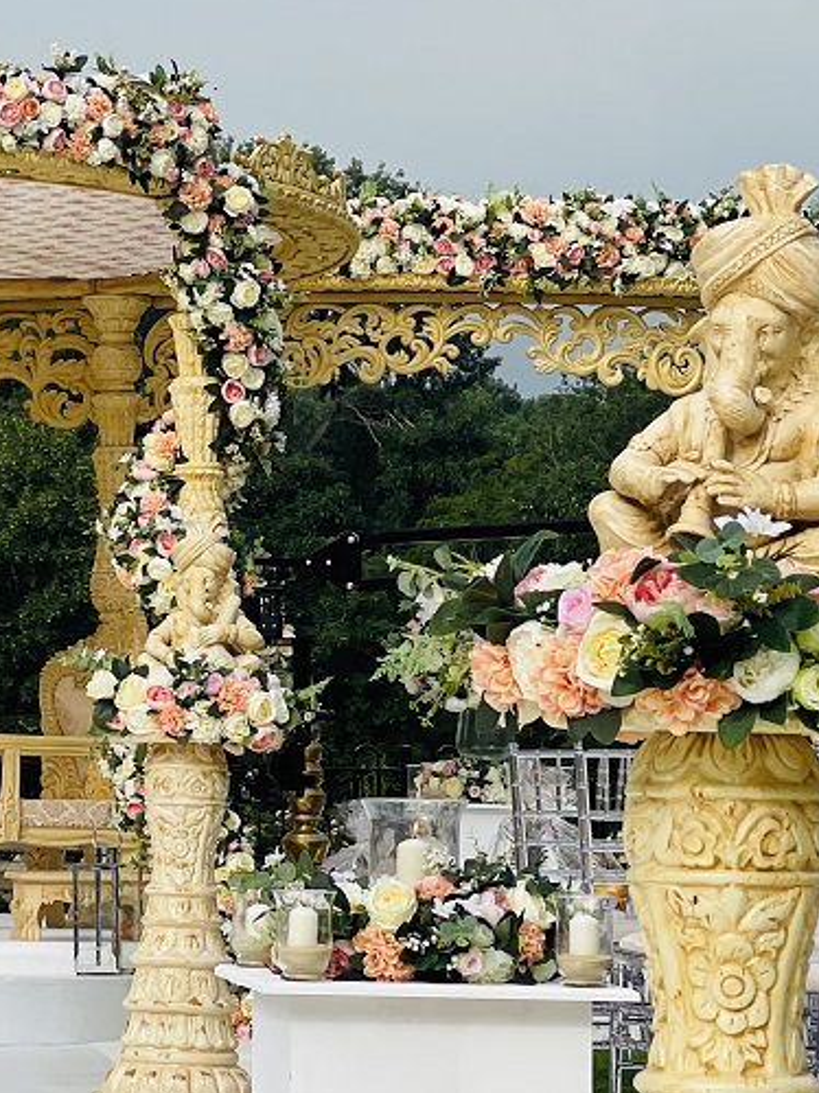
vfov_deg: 12.8
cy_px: 620
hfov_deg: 9.5
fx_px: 4860
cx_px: -245
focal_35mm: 154
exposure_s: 1/1429
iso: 20
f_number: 2.2
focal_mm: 7.5
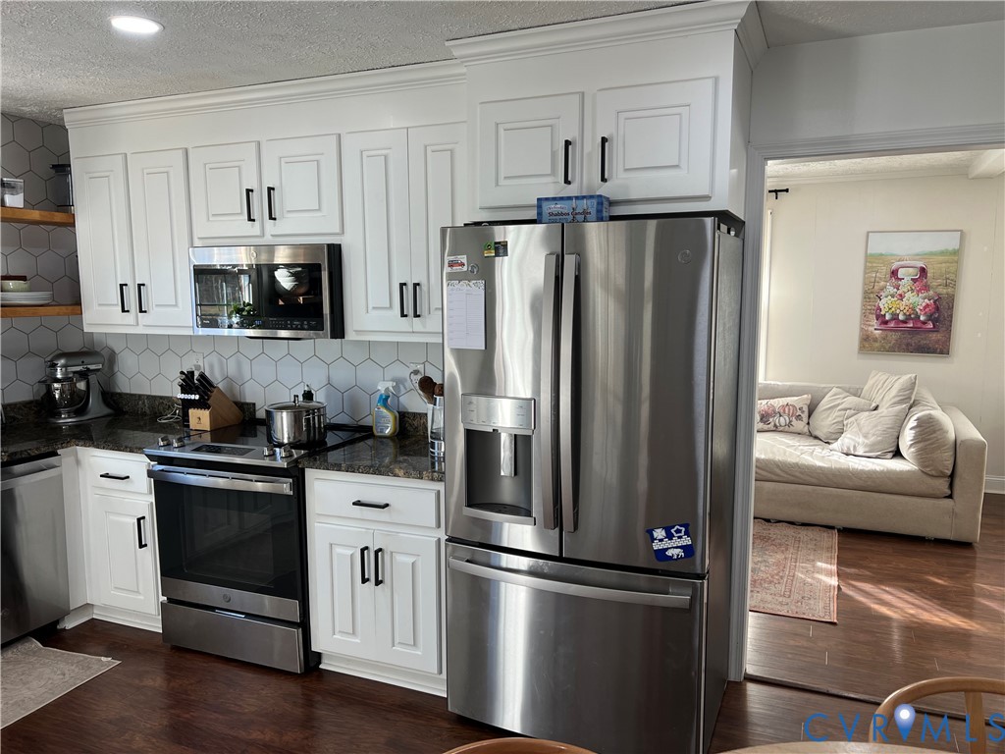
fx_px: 755
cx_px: 502
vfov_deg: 53.1
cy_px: 377
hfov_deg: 67.3
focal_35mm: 26
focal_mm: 5.7
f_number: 1.5
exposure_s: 1/120
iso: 40
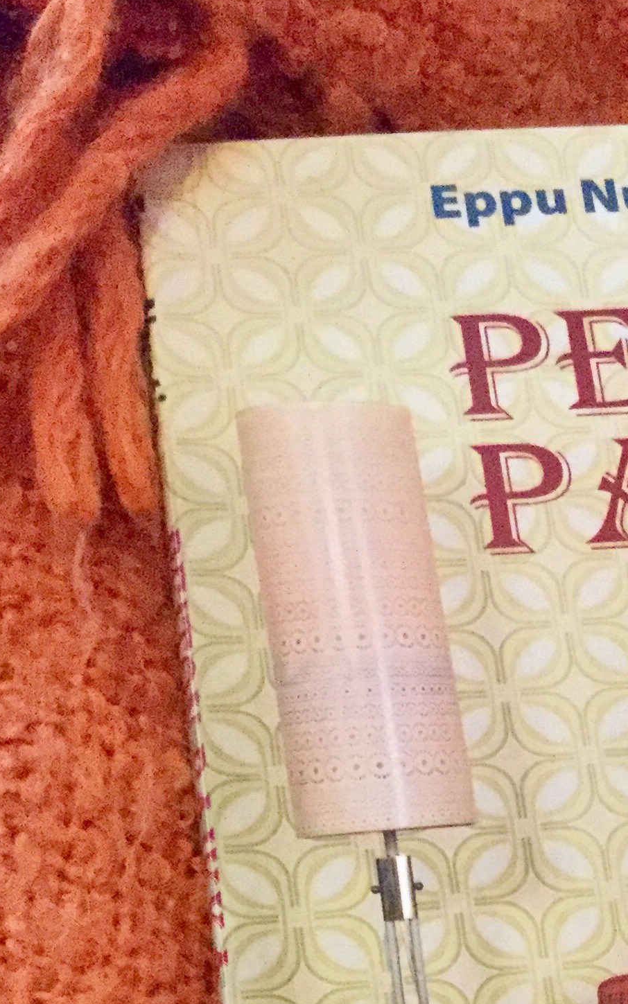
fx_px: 2026
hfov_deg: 17.1
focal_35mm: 74
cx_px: 667
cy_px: 1066
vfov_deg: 26.0
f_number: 2.4
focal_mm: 3.3
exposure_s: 1/17
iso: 320
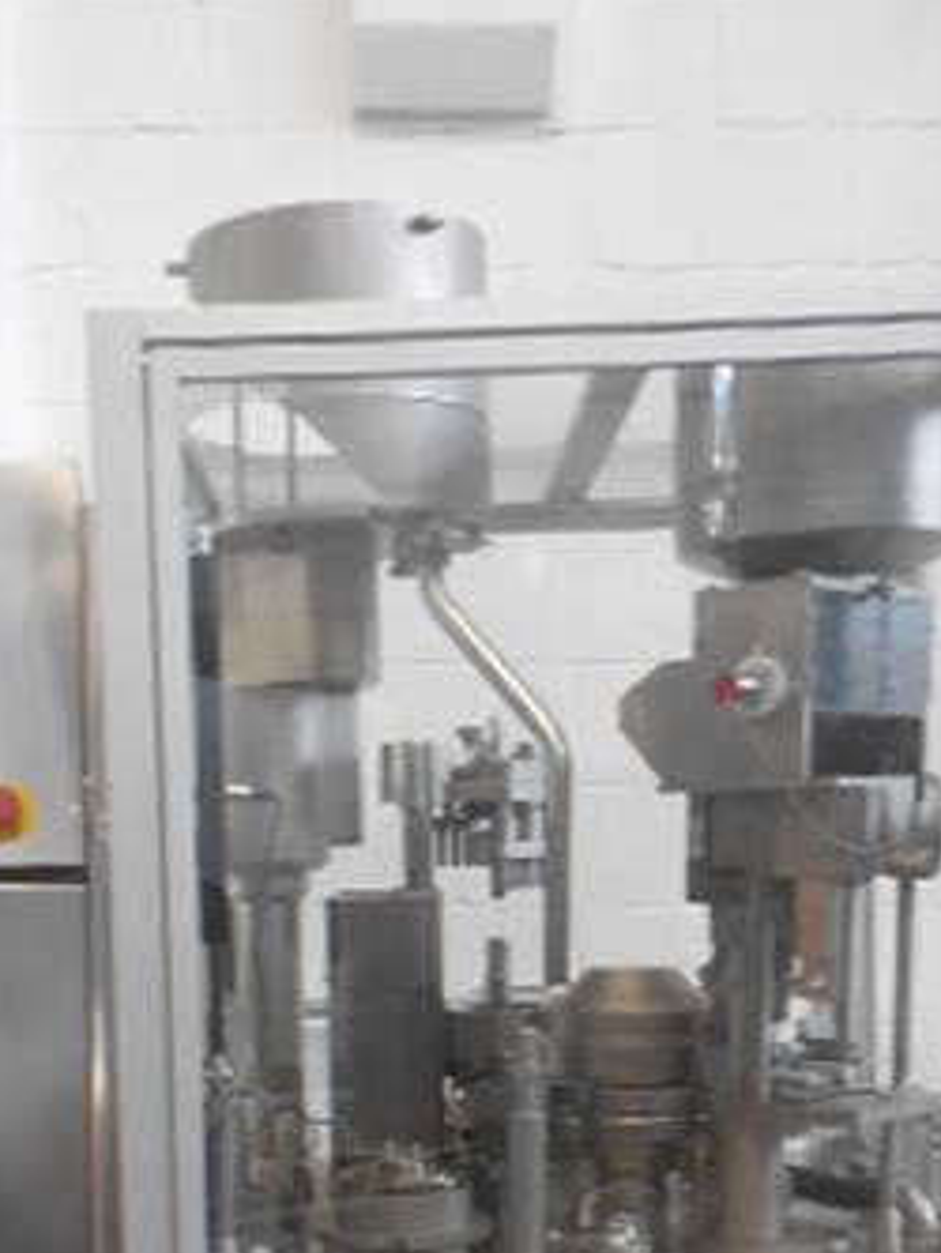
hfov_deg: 29.0
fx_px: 1811
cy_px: 1183
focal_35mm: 50
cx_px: 331
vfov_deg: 35.4
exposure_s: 1/4
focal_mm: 4.5
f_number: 3.7
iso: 400
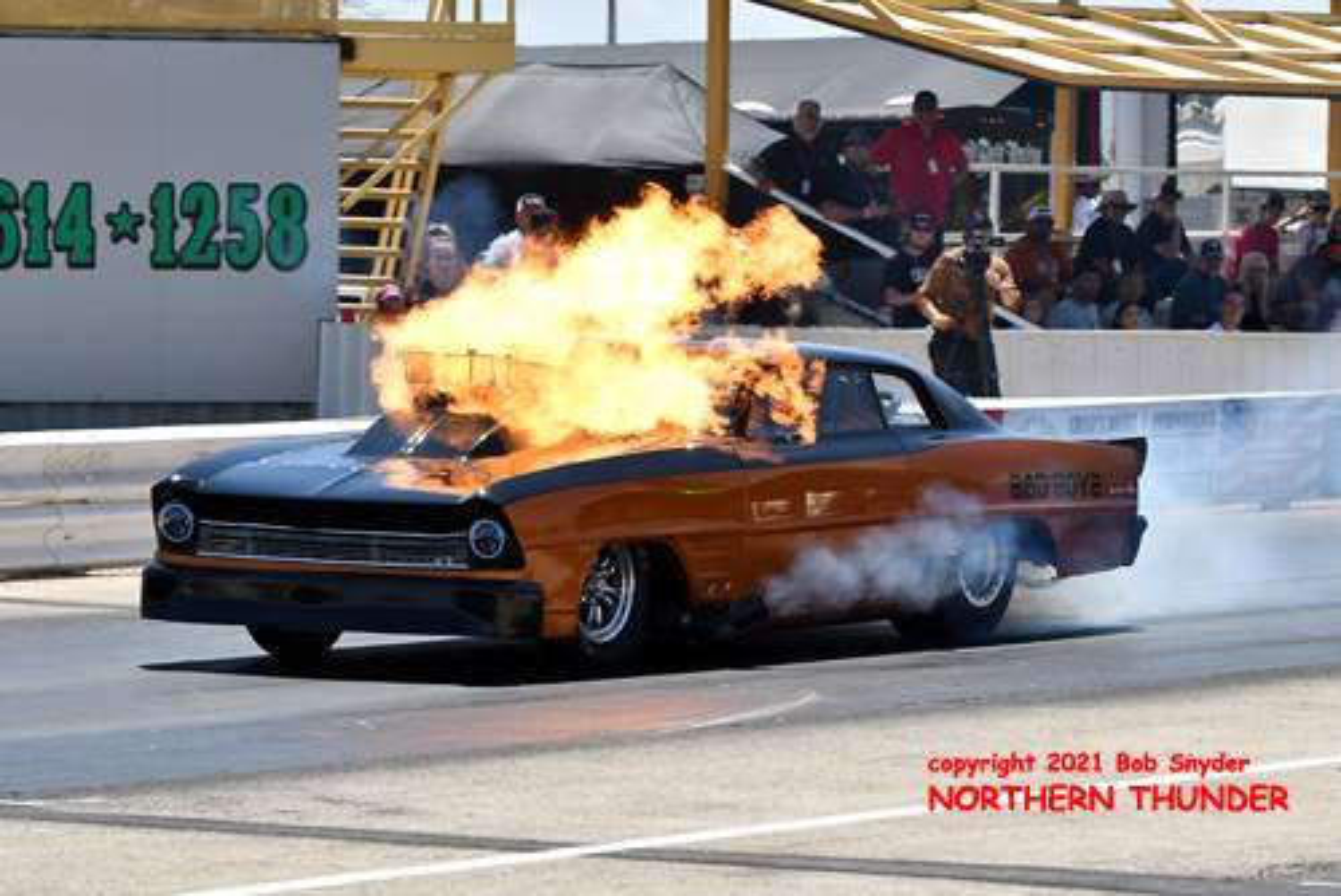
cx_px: 670
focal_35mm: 165
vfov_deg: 8.3
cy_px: 448
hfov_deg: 12.4
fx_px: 6150
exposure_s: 1/1000
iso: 160
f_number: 5.6
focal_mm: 110
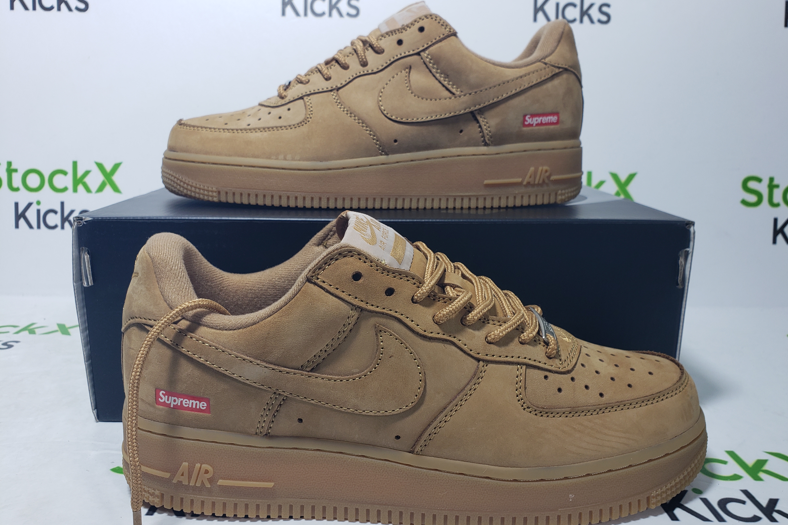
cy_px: 285
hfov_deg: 65.5
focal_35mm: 28
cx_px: 406
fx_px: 613
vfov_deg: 46.4
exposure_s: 1/180
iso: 50
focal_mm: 4.3
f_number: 2.4
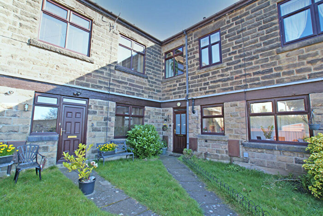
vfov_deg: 72.2
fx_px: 148
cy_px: 108
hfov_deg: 94.9
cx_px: 162
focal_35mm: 16
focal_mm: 11
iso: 100
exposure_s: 1/50
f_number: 6.3
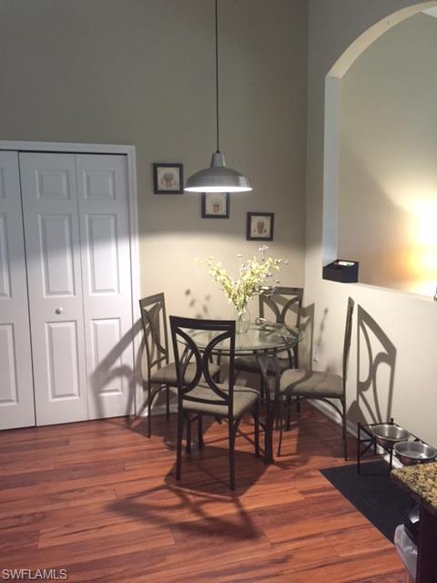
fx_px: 488
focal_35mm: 29
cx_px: 218
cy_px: 292
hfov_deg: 48.2
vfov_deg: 61.7
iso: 400
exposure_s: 1/15
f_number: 2.2
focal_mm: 4.15
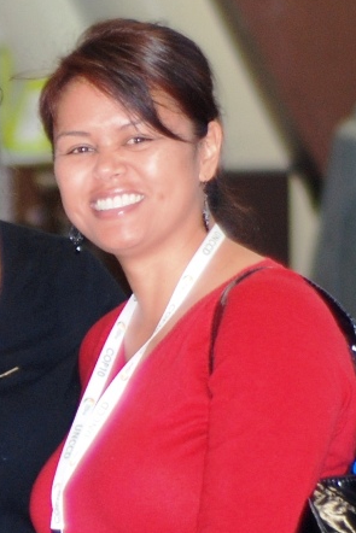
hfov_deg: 18.0
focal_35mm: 76
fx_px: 1126
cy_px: 266
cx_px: 179
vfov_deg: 26.6
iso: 220
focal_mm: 50
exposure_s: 1/60
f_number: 2.8
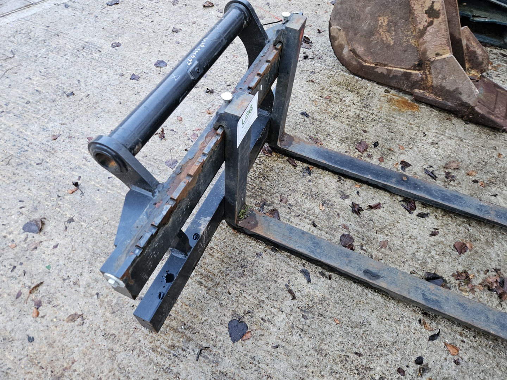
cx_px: 254
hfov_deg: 73.9
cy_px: 190
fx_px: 337
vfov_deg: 58.9
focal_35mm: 23
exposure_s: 1/100
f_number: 1.8
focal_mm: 5.4
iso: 400
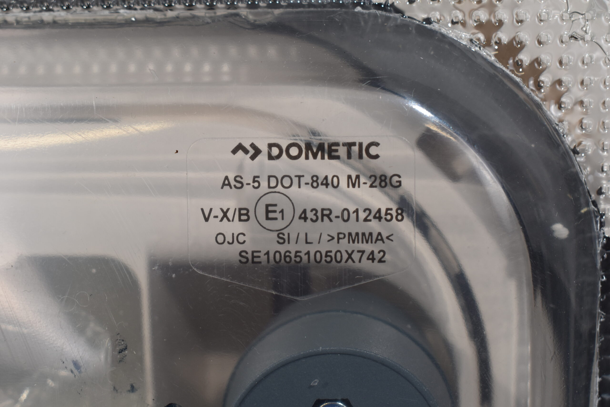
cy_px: 204
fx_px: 966
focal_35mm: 57
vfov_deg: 23.8
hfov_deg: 35.1
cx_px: 305
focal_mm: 38
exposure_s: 1/60
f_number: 8
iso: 400
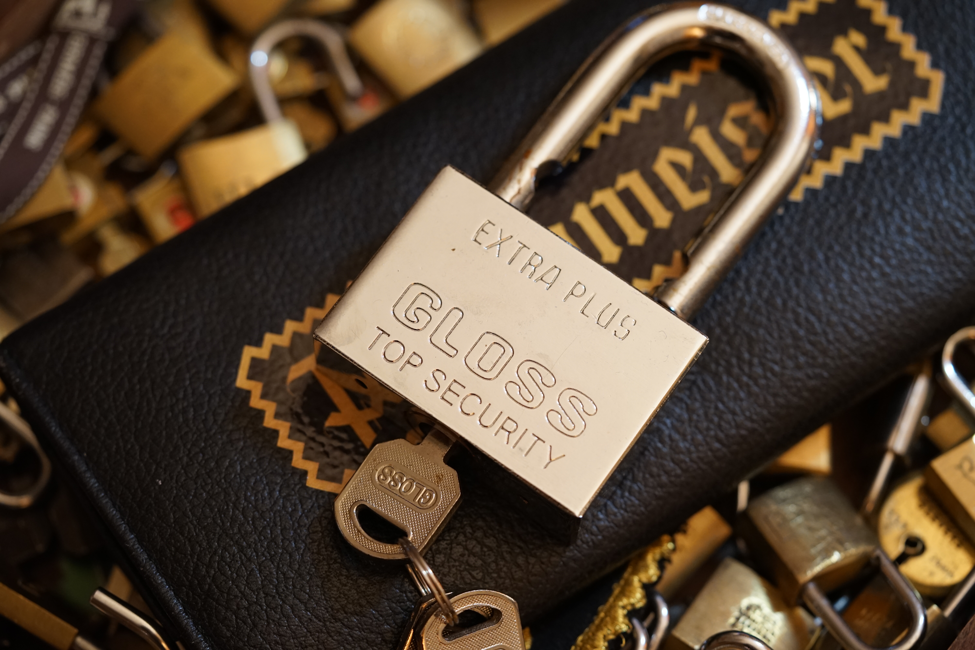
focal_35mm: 90
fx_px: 2437
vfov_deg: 15.2
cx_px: 488
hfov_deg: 22.6
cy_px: 325
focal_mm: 90
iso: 1600
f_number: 3.5
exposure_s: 1/100
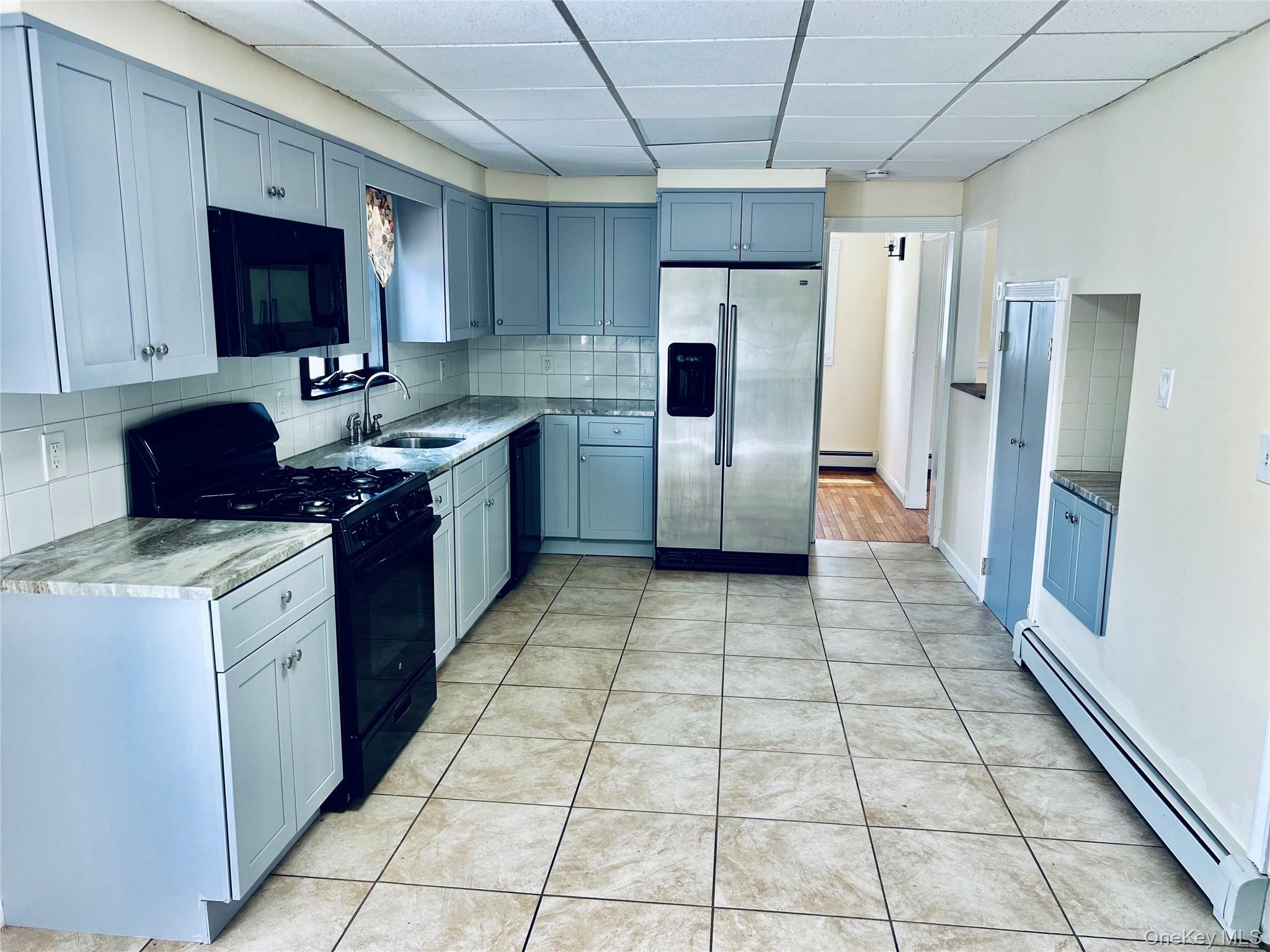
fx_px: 954
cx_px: 635
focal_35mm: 26
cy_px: 476
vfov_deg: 53.1
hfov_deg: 67.3
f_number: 1.5
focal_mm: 5.7
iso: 80
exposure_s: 1/120
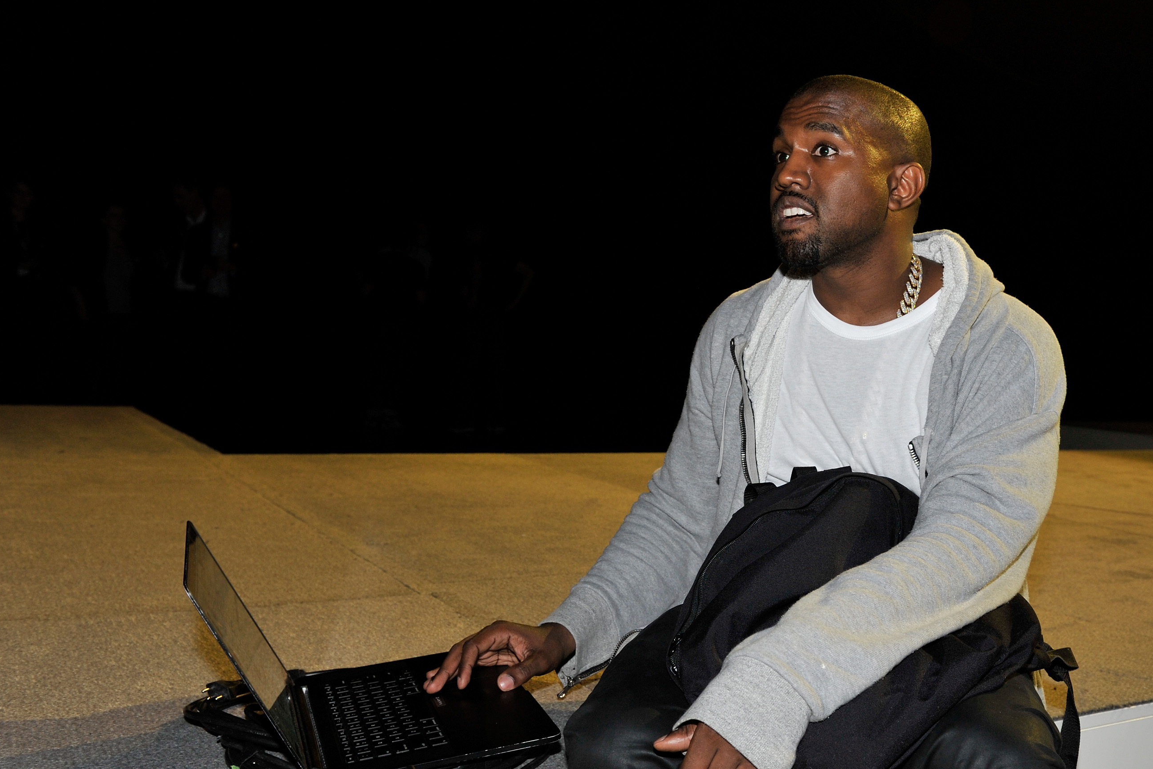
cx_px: 637
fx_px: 1153
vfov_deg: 36.8
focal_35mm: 36
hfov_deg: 53.0
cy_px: 428
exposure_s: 1/100
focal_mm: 31
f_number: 5.6
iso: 640
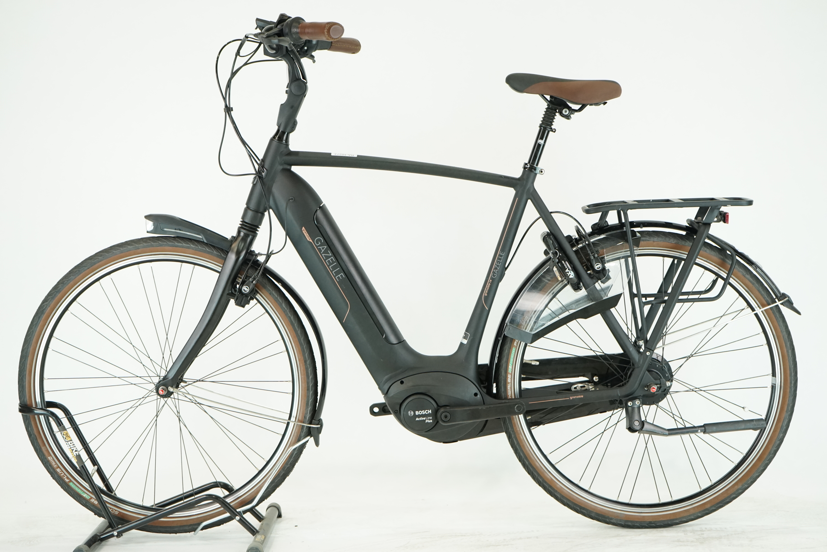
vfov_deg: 22.3
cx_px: 414
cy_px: 276
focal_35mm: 61
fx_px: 1401
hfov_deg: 32.9
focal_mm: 61
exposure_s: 1/200
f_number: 5.6
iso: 2000
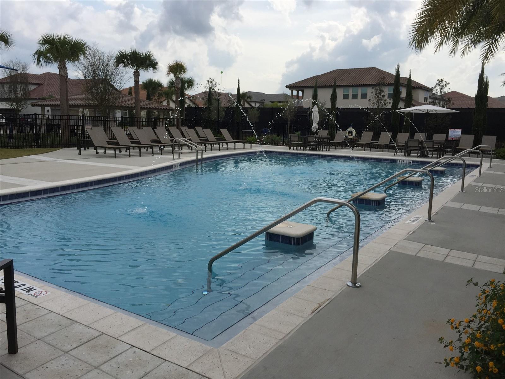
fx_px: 423
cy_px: 190
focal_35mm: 29
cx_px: 252
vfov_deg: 48.2
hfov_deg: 61.7
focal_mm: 4.15
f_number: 2.2
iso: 32
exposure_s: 1/3597
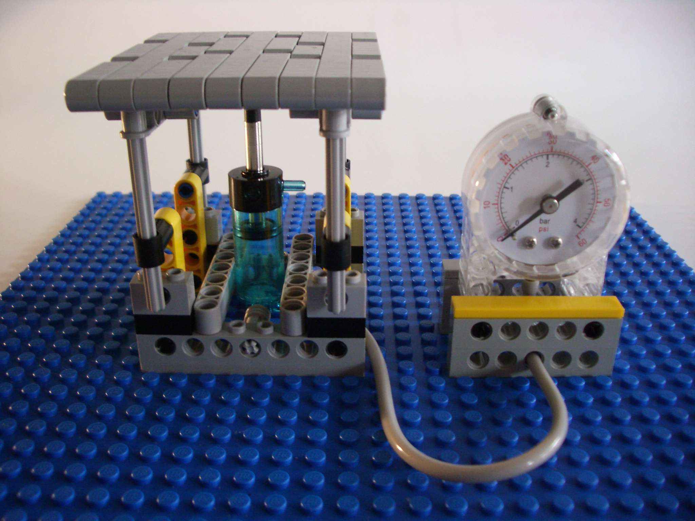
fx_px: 703
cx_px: 348
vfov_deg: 40.7
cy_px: 260
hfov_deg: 52.6
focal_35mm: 35
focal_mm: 5.8
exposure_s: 1/20
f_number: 2.6
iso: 200
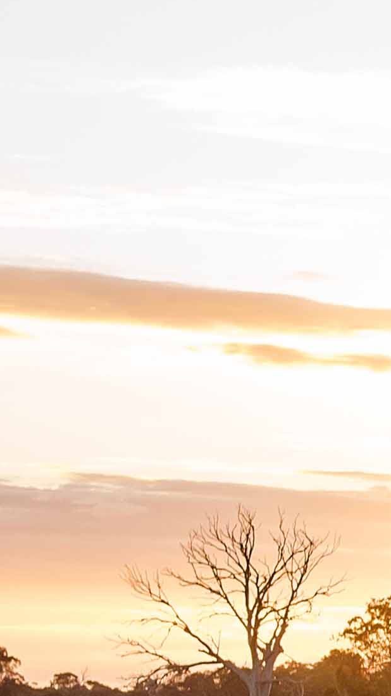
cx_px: 1244
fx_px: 4443
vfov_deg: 8.9
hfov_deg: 4.8
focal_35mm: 241
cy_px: 695
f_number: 7.1
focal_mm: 42
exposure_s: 1/250
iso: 500
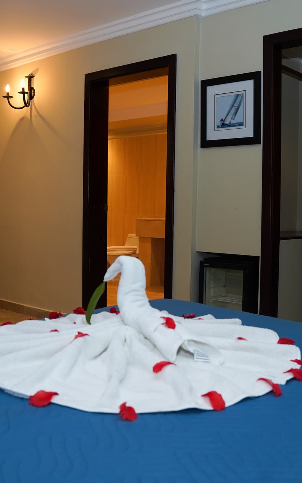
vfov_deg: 49.3
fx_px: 527
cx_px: 157
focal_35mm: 40
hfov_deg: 32.0
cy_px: 241
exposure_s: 1/80
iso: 500
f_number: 4.5
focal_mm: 26
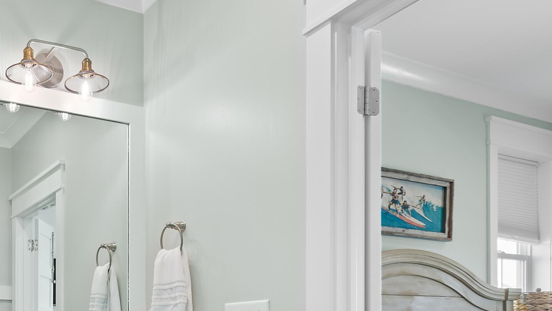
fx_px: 483
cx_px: 50
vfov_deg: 31.6
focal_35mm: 33
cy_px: 343
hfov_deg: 52.0
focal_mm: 10
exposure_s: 1/8
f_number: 4.5
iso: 100
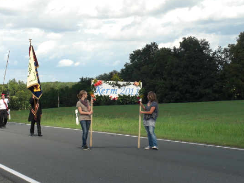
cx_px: 124
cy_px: 89
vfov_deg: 10.8
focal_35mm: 137
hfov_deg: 14.4
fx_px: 965
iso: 80
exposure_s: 1/320
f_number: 5.1
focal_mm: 23.7
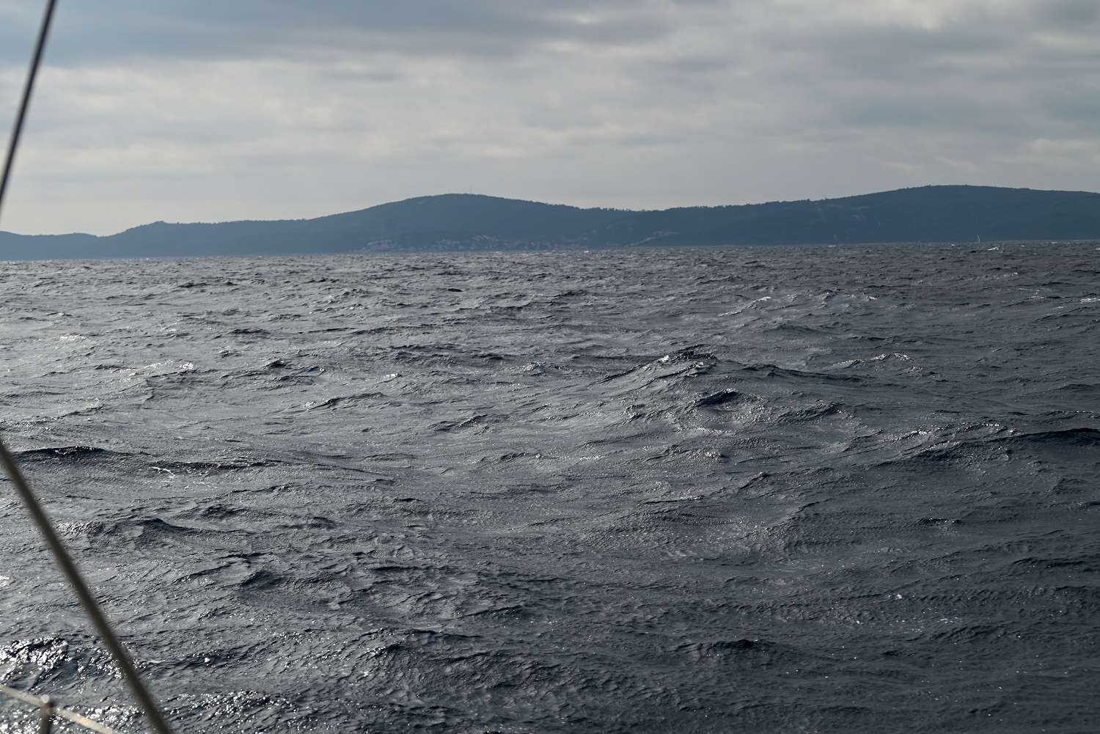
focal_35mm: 70
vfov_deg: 19.5
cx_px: 550
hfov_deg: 28.8
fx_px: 2139
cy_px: 367
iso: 100
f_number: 7.1
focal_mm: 70
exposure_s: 1/800
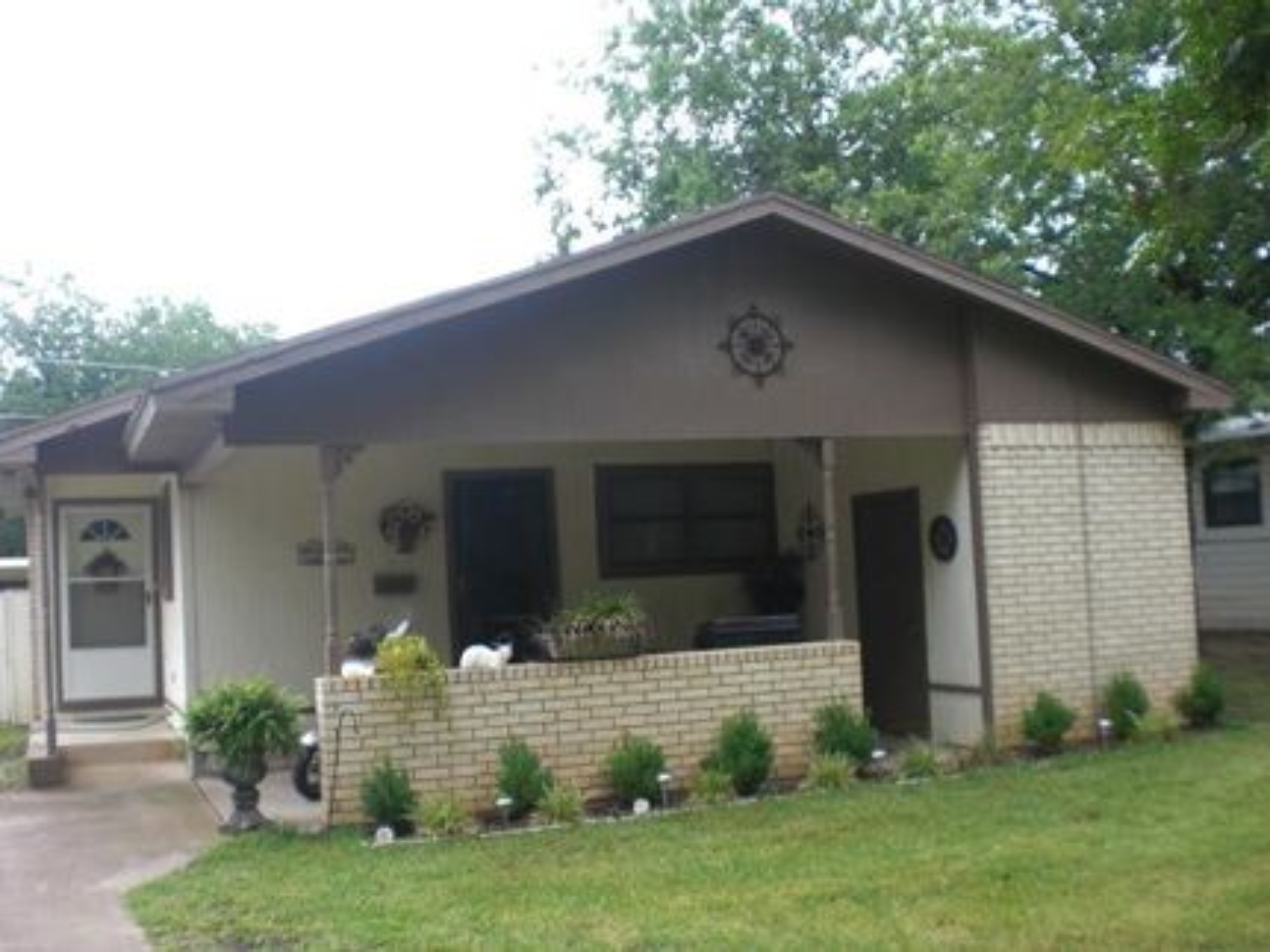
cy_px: 476
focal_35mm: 38
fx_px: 1394
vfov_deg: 37.7
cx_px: 635
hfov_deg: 49.0
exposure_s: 1/160
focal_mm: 6.3
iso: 64
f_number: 3.1
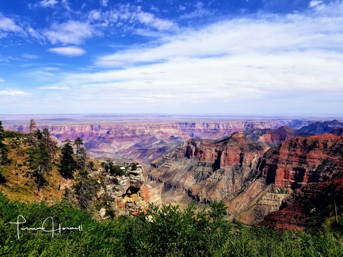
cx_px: 172
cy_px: 128
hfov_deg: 67.3
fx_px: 258
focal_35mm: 26
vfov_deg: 53.1
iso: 50
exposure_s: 1/4240
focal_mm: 4.25
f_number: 1.7
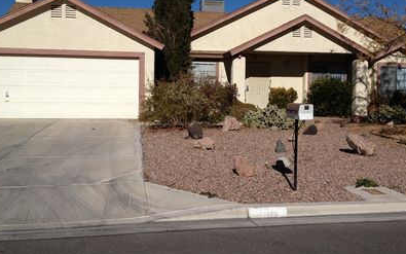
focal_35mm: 47
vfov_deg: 27.4
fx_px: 520
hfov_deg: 42.6
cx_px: 226
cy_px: 98
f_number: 2.4
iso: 50
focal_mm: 4.28
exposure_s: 1/4608
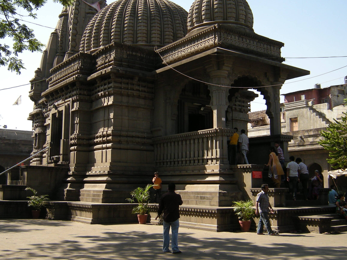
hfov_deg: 45.7
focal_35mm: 41
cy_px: 118
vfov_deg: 35.1
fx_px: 411
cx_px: 154
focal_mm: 5.3
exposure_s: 1/508
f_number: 2.9
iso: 64
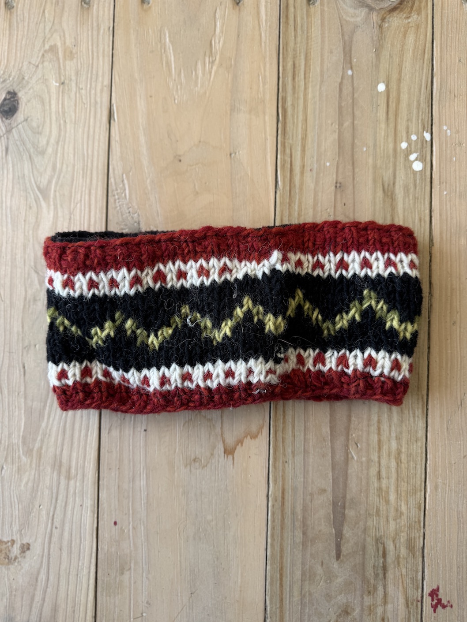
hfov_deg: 56.8
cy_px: 311
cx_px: 234
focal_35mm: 24
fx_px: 432
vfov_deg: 71.6
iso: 80
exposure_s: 1/121
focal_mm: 6.76
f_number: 1.78
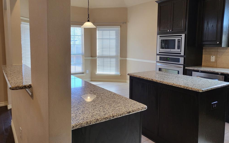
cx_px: 114
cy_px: 61
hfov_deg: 66.5
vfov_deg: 44.4
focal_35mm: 28
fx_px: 175
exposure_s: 1/120
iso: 200
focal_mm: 4.25
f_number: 1.8
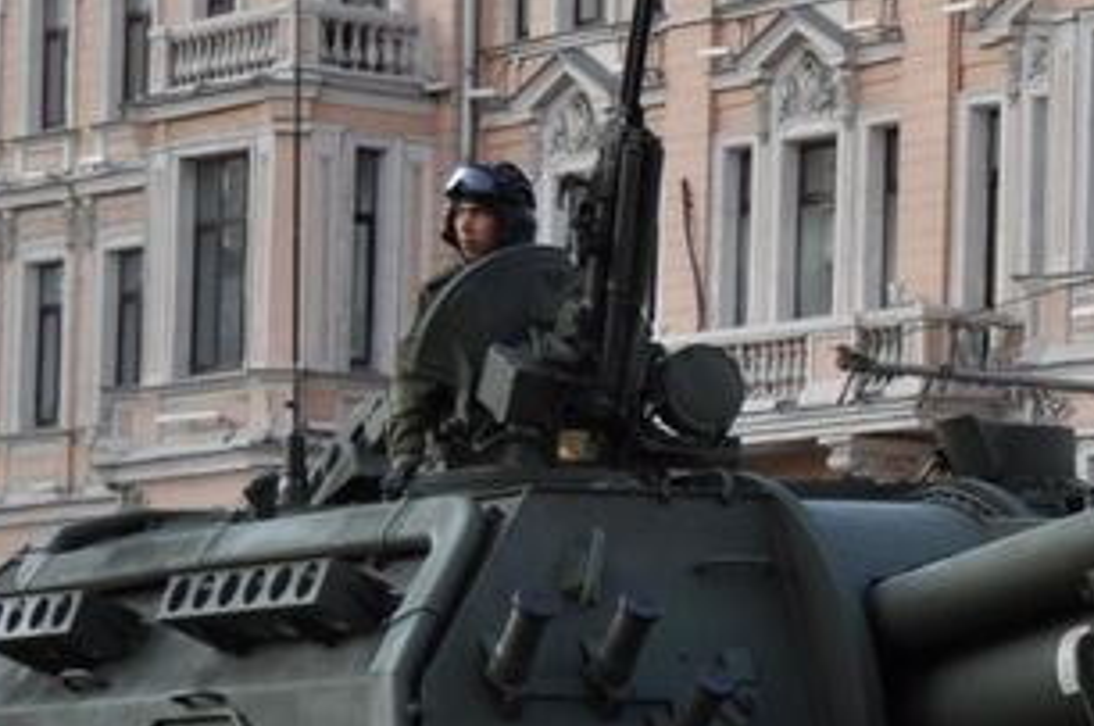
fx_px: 6857
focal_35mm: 226
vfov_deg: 6.0
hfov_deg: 8.9
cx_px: 1666
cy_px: 823
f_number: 2.8
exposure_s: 1/320
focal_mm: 36
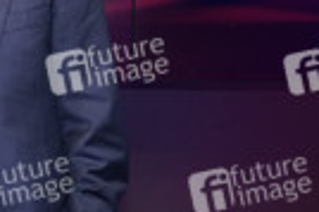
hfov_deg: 16.7
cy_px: 7
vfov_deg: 12.5
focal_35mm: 108
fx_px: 956
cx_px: -194
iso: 2000
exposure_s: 1/125
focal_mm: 32
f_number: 5.6
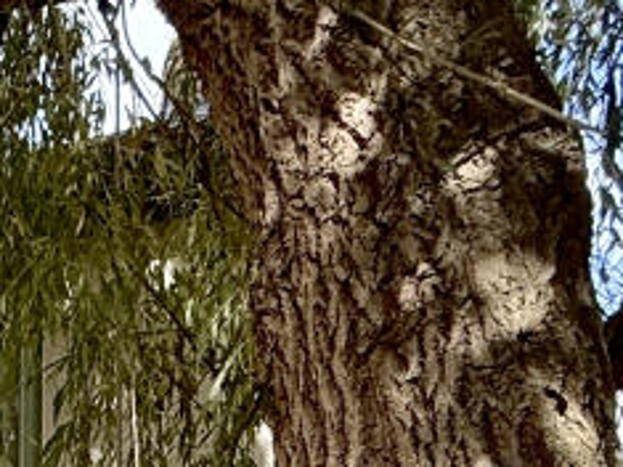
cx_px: -408
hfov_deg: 22.8
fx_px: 1097
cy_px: 788
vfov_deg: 19.4
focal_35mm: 61
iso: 64
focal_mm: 2.22
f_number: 2.2
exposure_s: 1/726
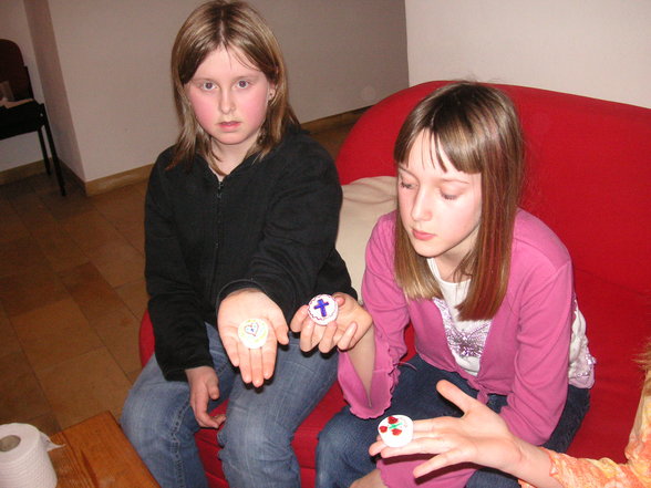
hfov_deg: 50.1
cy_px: 244
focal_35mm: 37
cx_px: 326
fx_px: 696
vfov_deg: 38.7
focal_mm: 6.1
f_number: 2.8
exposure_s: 1/45
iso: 160
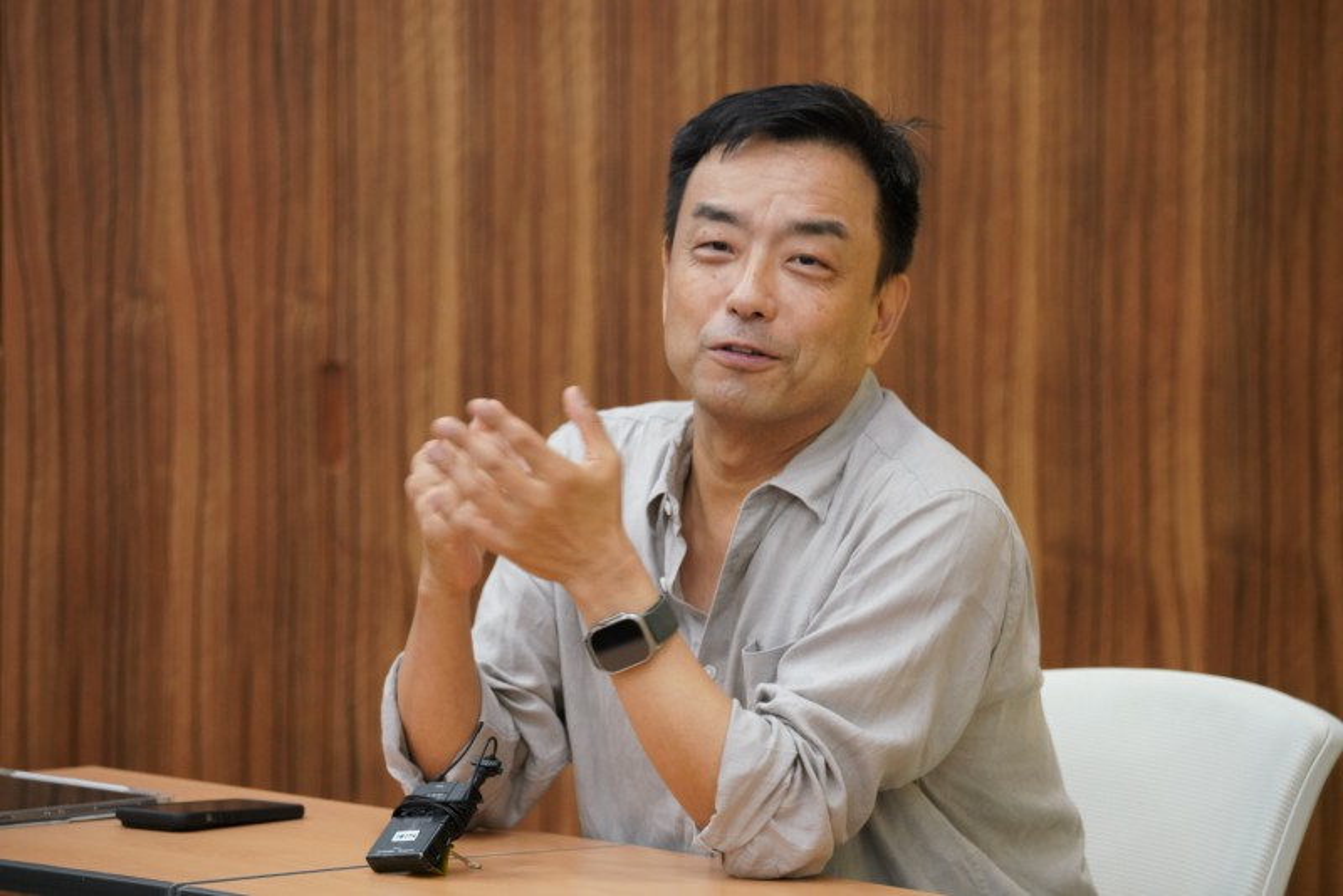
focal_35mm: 227
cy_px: 448
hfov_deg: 9.1
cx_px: 672
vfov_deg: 6.1
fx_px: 8475
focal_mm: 227.1
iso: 3200
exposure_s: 1/100
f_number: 6.3
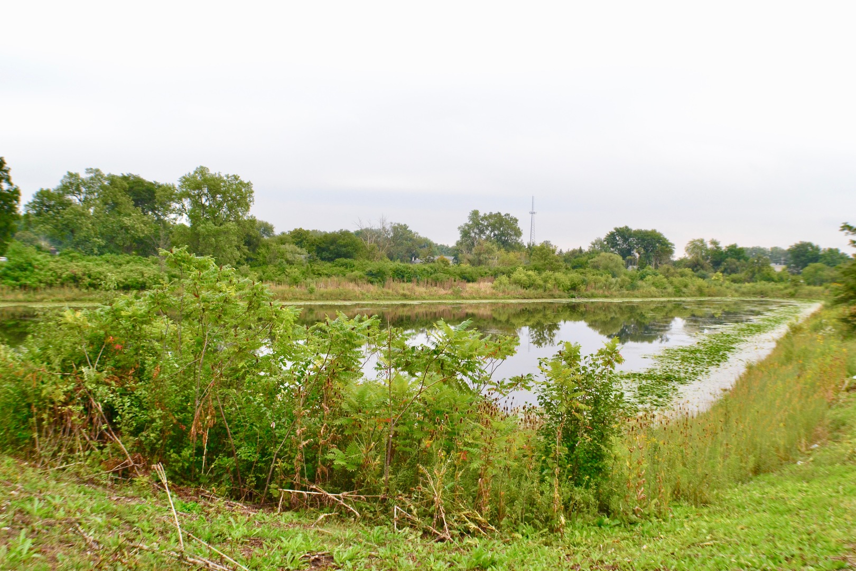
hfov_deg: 46.4
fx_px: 999
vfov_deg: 31.9
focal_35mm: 42
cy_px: 286
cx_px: 428
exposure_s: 1/125
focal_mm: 28
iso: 400
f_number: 9
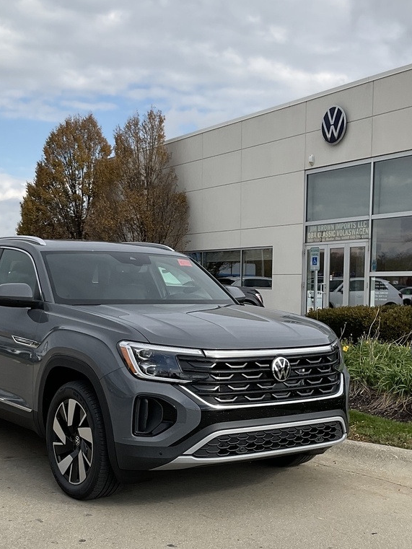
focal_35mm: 39
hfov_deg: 36.8
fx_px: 619
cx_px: 216
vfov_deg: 47.9
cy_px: 274
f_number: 1.8
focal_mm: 3
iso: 16
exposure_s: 1/1786
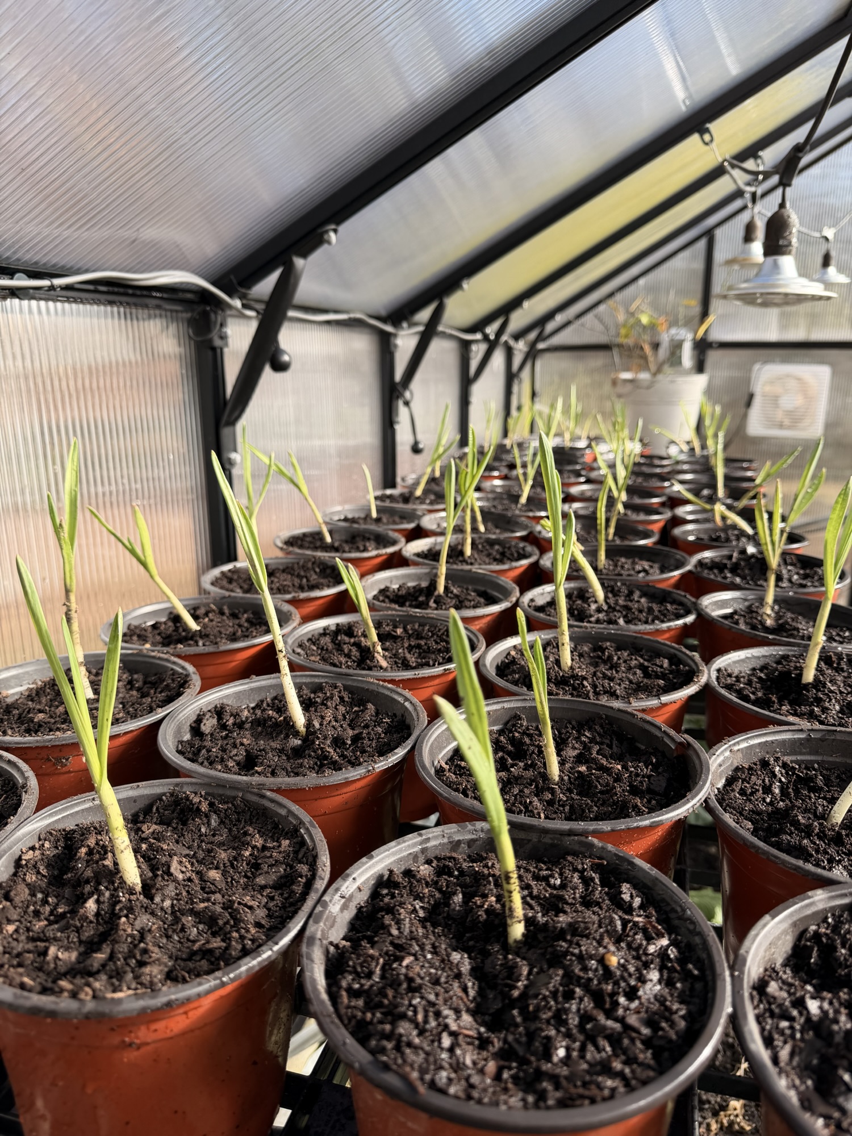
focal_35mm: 24
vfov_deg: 71.6
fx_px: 788
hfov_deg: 56.8
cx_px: 426
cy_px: 568
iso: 80
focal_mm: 6.76
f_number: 1.78
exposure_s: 1/943
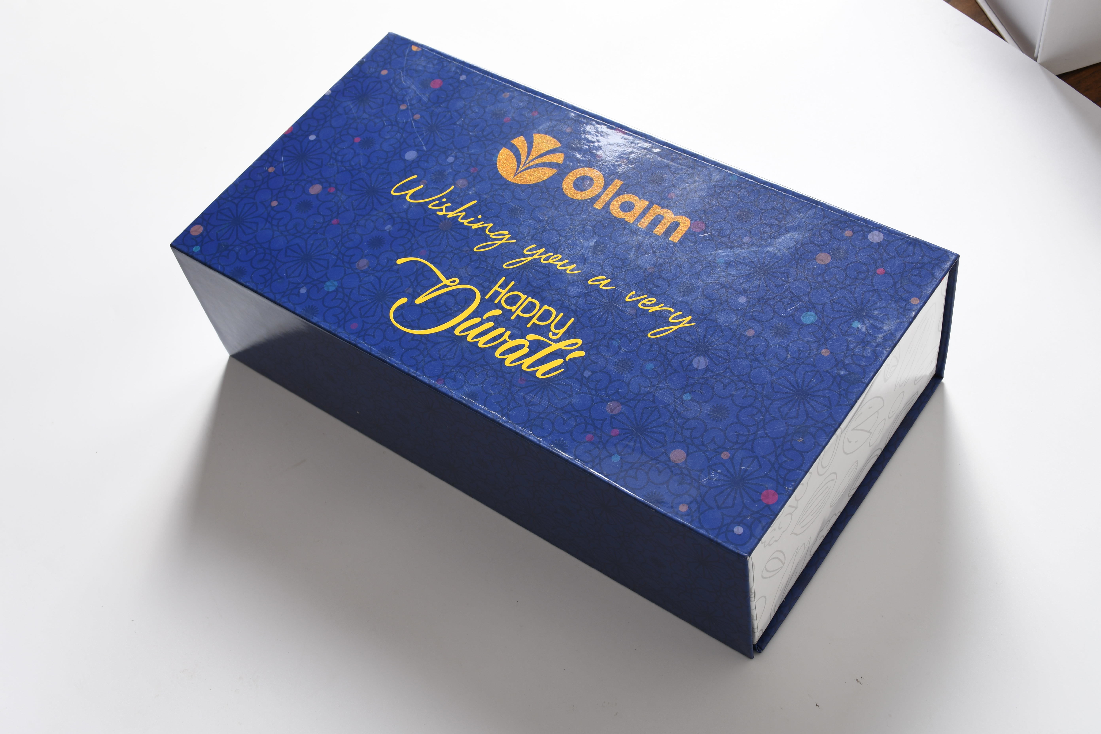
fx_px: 1376
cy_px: 367
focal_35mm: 45
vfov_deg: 29.9
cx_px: 550
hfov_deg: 43.6
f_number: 10
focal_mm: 30
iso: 125
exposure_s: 1/125
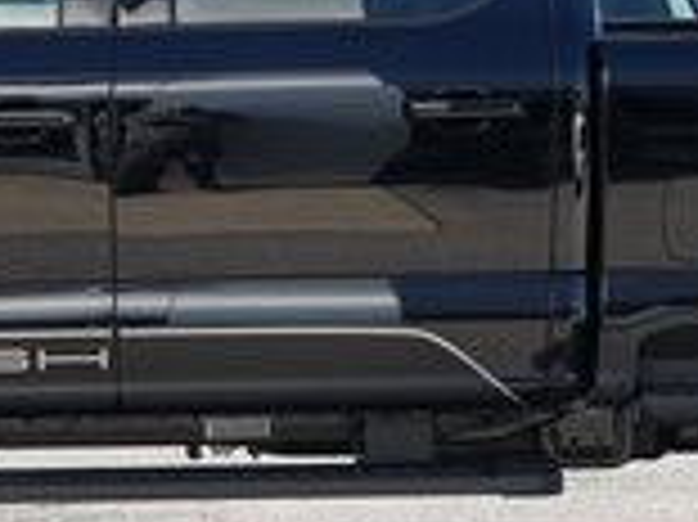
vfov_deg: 9.8
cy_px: 106
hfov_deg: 13.1
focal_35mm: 151
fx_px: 3042
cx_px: 261
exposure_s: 1/100
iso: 100
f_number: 9
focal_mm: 38
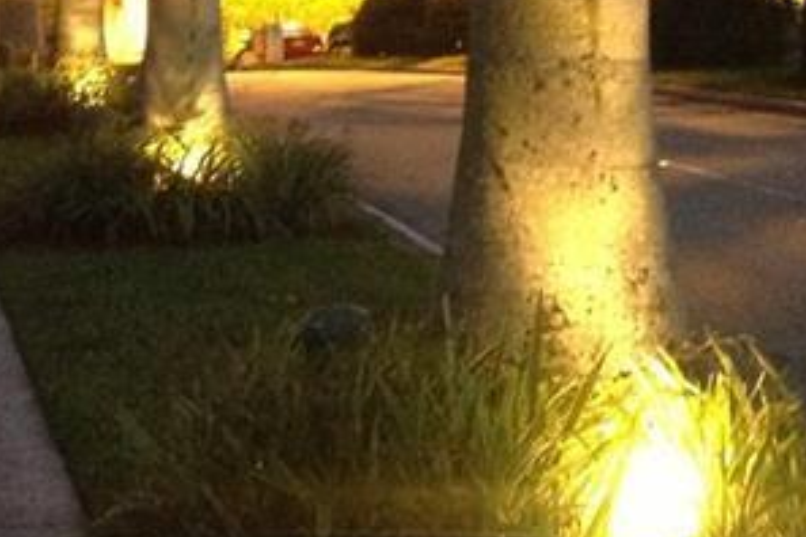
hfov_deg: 20.7
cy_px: 77
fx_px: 2194
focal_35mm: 98
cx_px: 592
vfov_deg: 13.9
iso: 800
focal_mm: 4.28
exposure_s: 1/15
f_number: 2.4
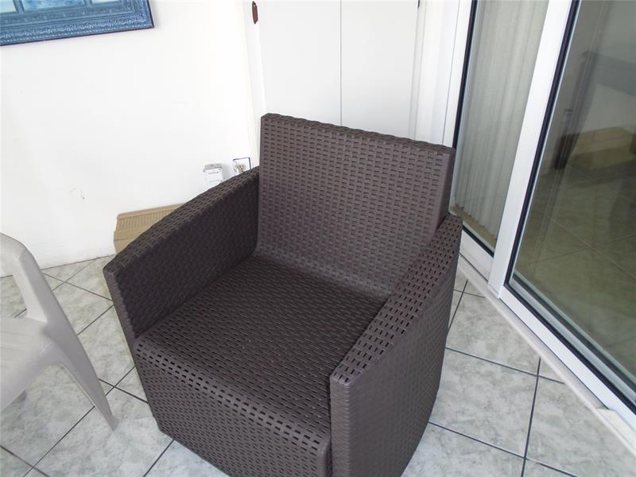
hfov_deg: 67.3
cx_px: 318
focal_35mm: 26
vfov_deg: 53.1
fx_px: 478
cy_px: 238
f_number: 3.2
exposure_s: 1/50
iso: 100
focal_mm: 4.6
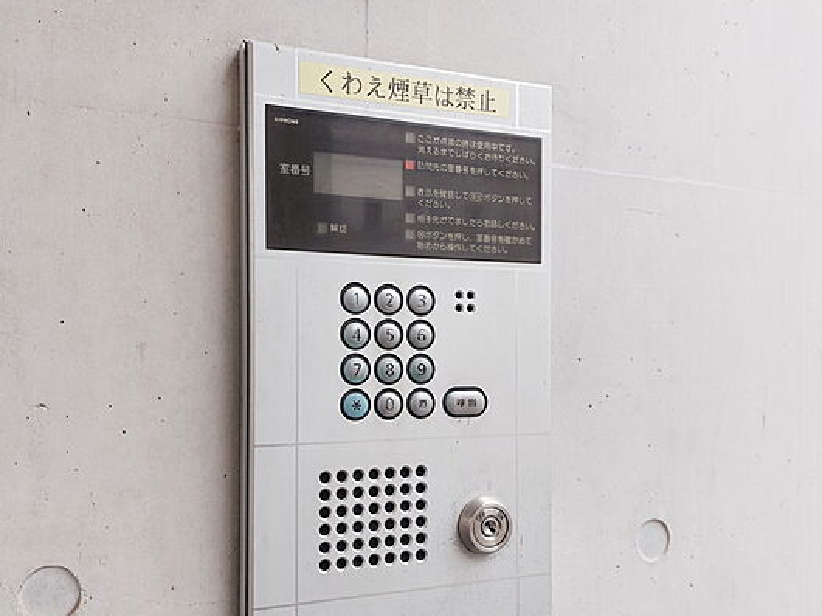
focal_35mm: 29
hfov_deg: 61.7
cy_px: 366
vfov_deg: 47.9
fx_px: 688
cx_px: 399
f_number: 1.8
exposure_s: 1/120
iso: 40
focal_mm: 5.23
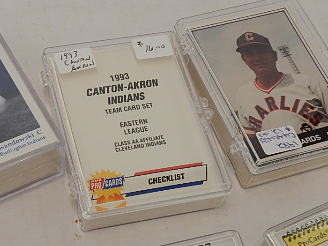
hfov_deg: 29.7
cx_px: 75
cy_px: 223
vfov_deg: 22.4
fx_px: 606
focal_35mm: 64
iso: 125
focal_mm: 5.1
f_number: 3.2
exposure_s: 1/60
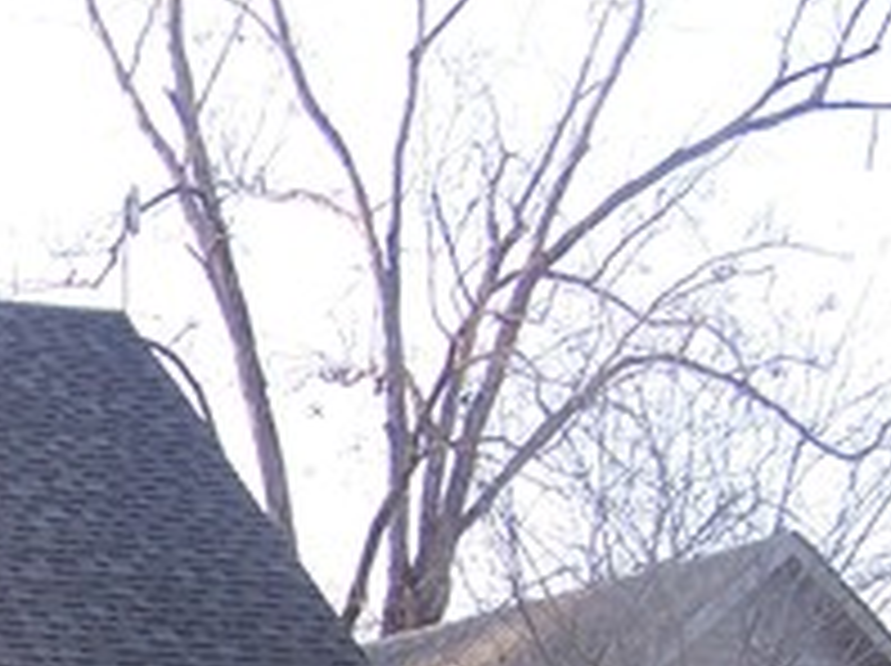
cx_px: -351
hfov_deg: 15.1
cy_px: 963
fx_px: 3162
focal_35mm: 123
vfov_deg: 11.6
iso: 80
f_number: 2.8
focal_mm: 6.3
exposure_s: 1/180
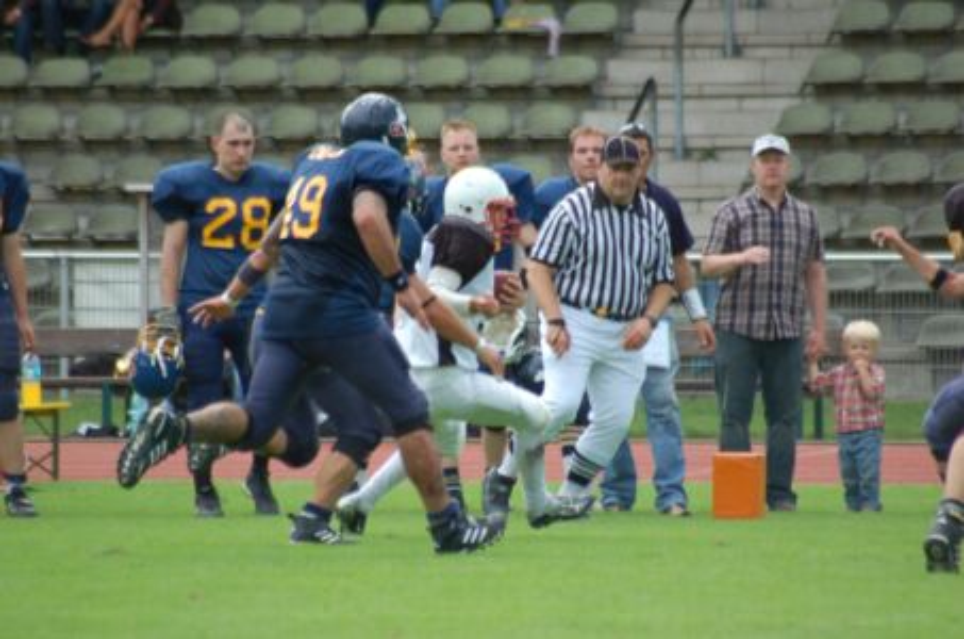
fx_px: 12025
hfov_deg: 4.6
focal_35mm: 450
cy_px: 320
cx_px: 482
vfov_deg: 3.0
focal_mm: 300
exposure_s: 1/500
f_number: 5.6
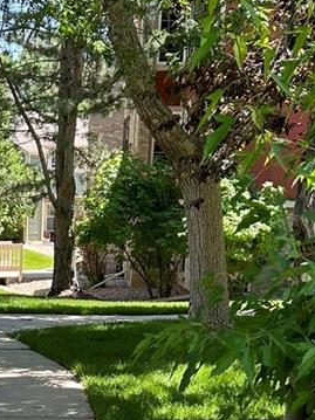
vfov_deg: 21.5
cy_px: 450
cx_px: -23
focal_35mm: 87
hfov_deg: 16.5
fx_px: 1056
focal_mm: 5.7
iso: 50
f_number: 1.5
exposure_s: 1/493
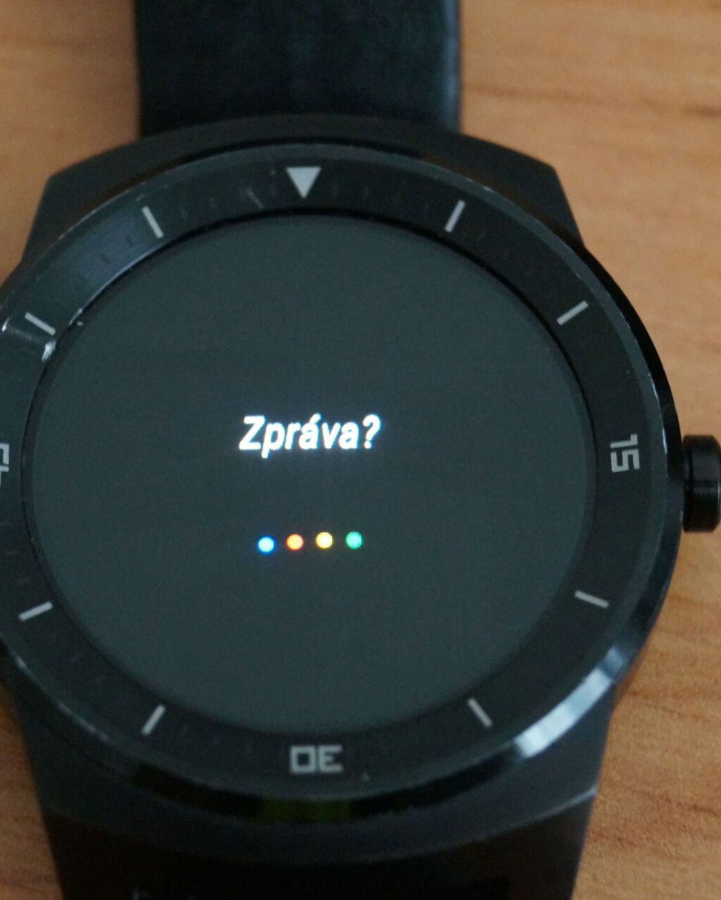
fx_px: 3112
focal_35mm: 117
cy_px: 450
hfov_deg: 13.2
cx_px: 299
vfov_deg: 16.5
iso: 3200
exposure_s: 1/8
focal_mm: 55
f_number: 5.6
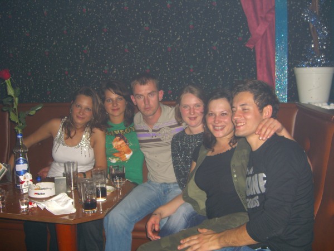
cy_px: 126
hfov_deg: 49.0
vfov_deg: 37.7
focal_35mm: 38
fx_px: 367
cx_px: 167
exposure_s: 1/60
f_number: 2.8
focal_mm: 7.9
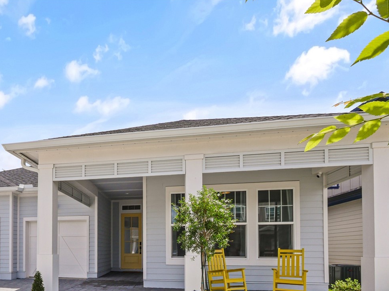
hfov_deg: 70.4
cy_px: 238
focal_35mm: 23
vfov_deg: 54.4
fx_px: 258
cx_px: 112
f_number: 8
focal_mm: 7
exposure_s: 1/500
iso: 200
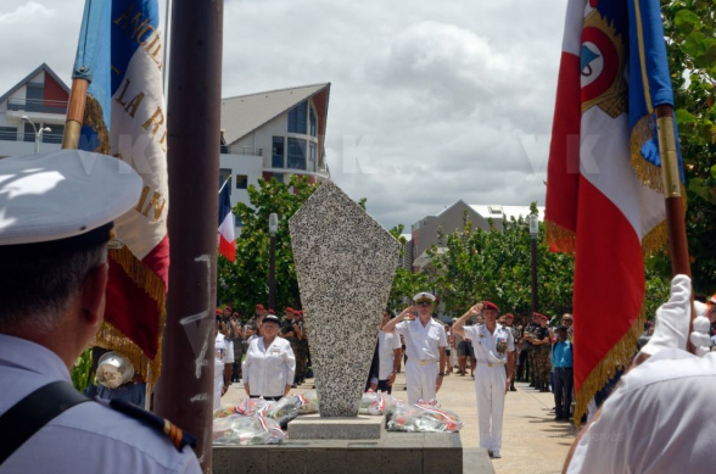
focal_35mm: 49
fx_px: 972
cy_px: 191
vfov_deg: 27.3
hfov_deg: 40.2
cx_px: 444
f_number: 11
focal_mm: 24
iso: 125
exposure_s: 1/640
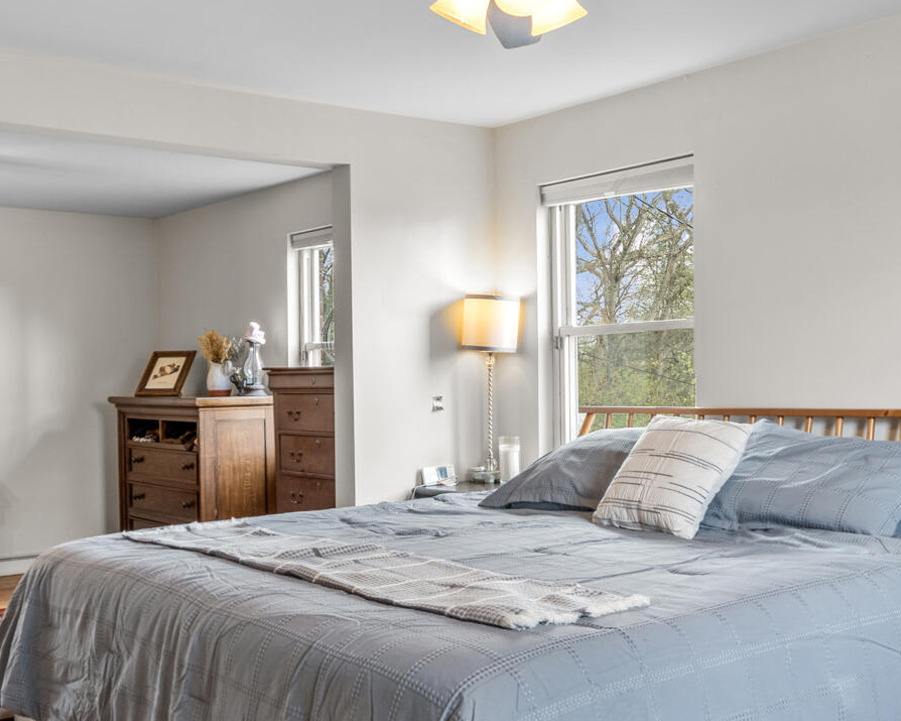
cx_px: 535
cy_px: 393
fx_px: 1120
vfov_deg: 35.6
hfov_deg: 43.6
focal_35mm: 42
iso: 400
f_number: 8
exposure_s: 1/2.5
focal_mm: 16
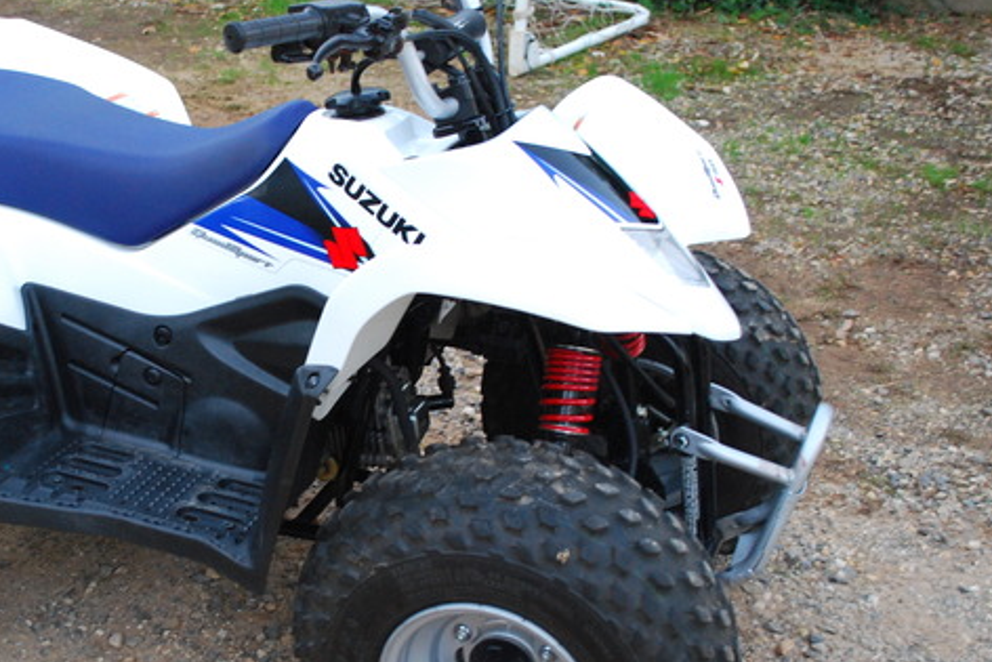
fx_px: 1543
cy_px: 368
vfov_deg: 24.2
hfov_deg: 35.1
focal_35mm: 56
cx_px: 286
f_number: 4
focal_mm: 22
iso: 800
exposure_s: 1/20
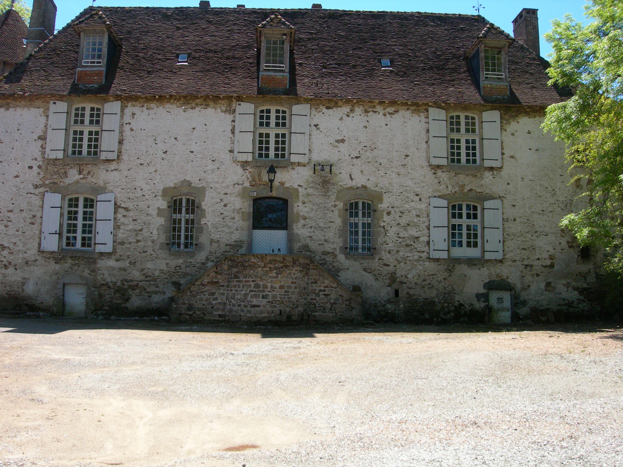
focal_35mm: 38
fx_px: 684
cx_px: 312
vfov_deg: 37.7
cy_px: 234
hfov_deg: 49.0
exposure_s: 1/950
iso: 200
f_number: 4.8
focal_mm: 7.8
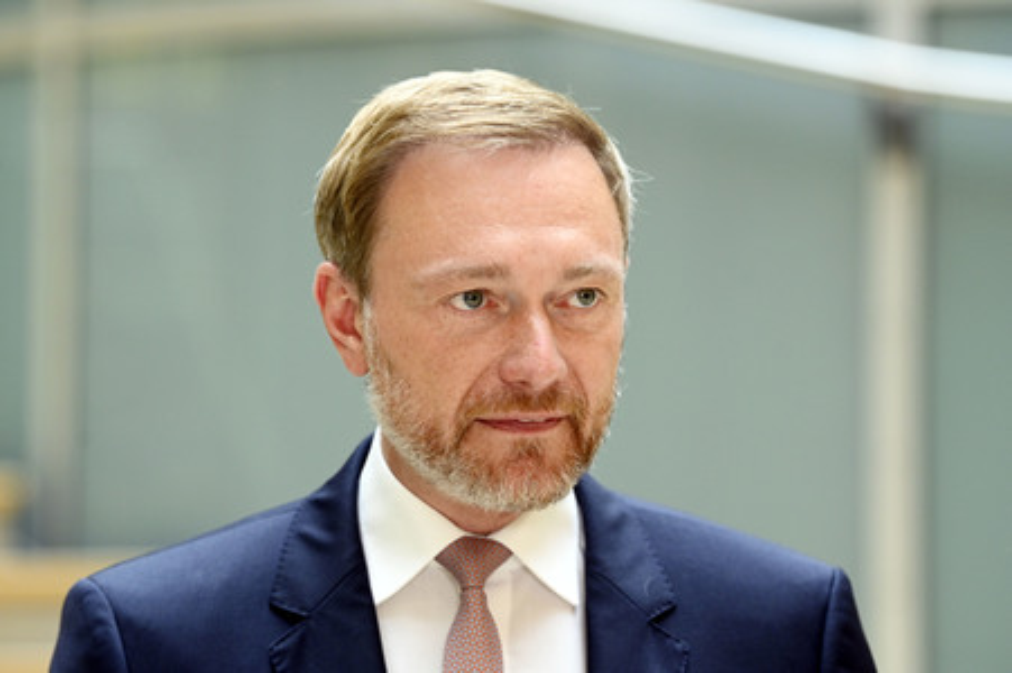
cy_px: 336
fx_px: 5618
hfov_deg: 10.3
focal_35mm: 200
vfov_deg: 6.9
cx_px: 506
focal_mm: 200
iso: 2000
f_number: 5
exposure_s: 1/400
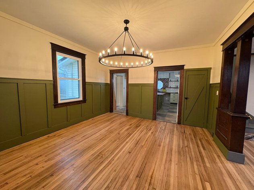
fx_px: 103
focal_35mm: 14
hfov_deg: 102.1
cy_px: 95
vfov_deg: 85.7
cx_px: 127
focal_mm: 2.22
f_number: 2.2
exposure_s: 1/60
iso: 160
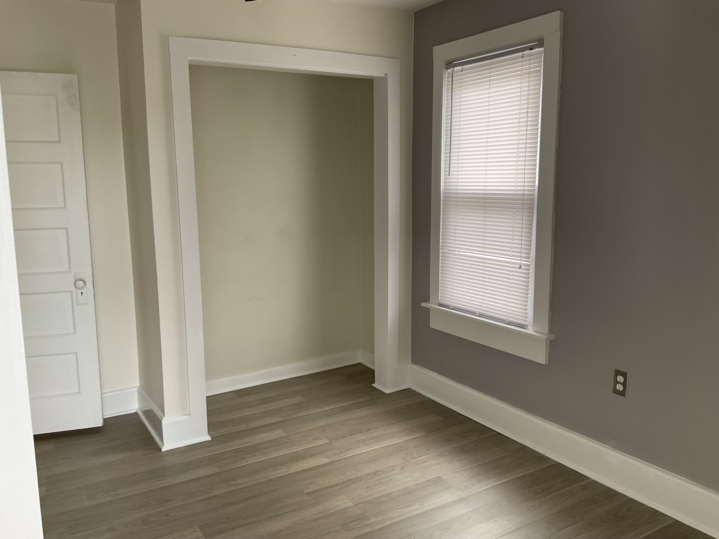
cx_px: 360
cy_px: 270
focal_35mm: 29
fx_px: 602
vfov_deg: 48.2
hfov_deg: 61.7
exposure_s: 1/60
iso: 64
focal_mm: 3
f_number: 1.8
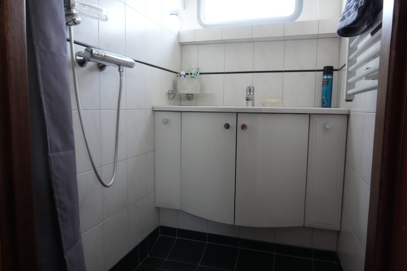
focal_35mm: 24
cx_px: 204
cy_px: 136
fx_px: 271
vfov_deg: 53.1
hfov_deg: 73.7
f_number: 16
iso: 5000
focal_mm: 16
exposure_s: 1/20
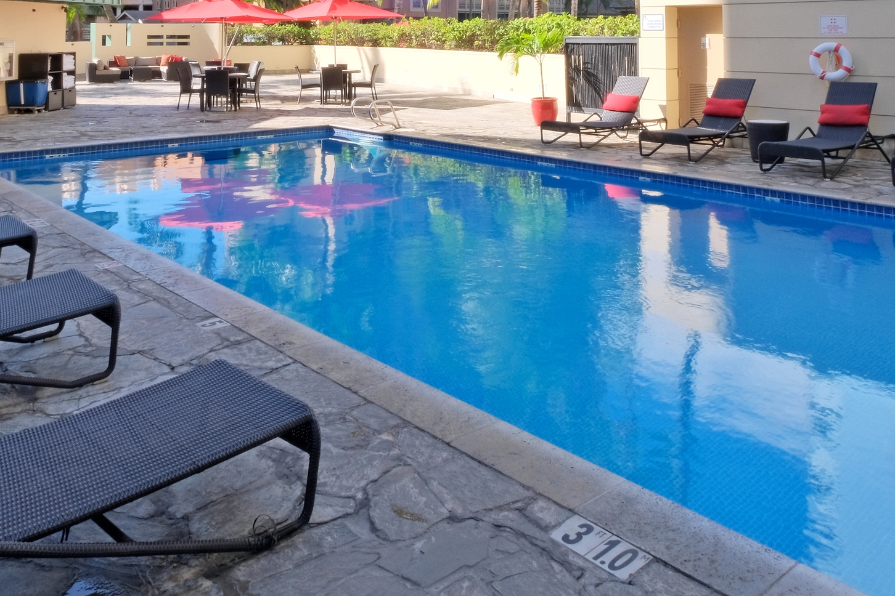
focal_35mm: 31
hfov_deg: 60.3
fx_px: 771
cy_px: 5
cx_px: 443
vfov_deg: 37.9
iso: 200
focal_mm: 10
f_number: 22
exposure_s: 1/20
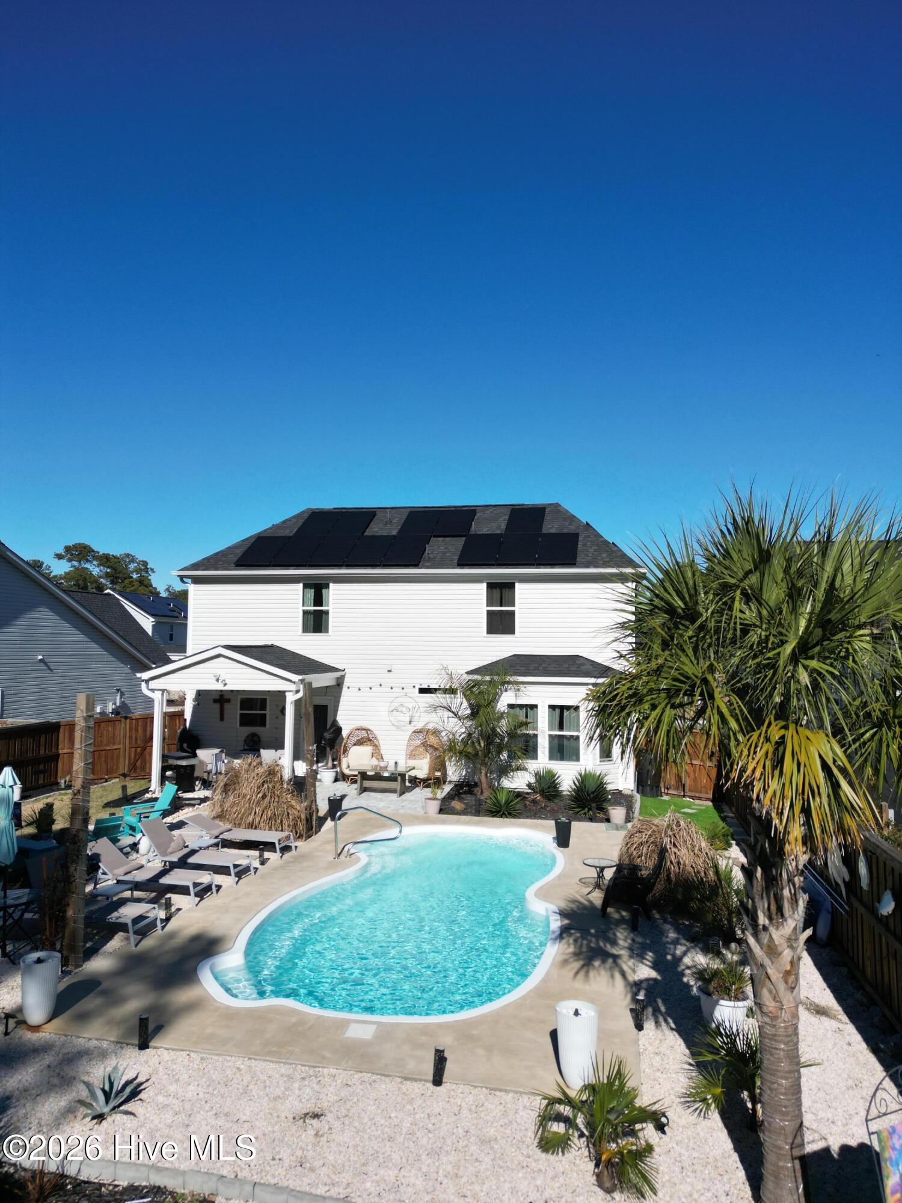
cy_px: 602
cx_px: 451
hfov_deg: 56.8
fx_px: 834
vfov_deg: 71.6
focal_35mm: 24
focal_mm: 6.72
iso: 150
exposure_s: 1/240
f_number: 1.7
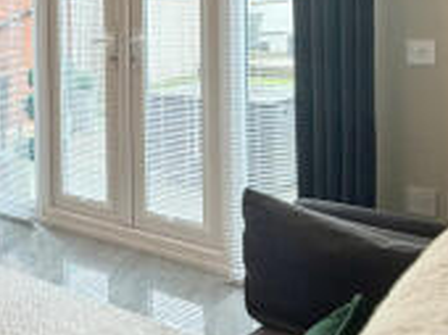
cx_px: 65
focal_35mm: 48
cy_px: 33
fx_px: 620
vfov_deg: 29.0
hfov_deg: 37.7
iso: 160
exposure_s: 1/100
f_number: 2.2
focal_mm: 2.22
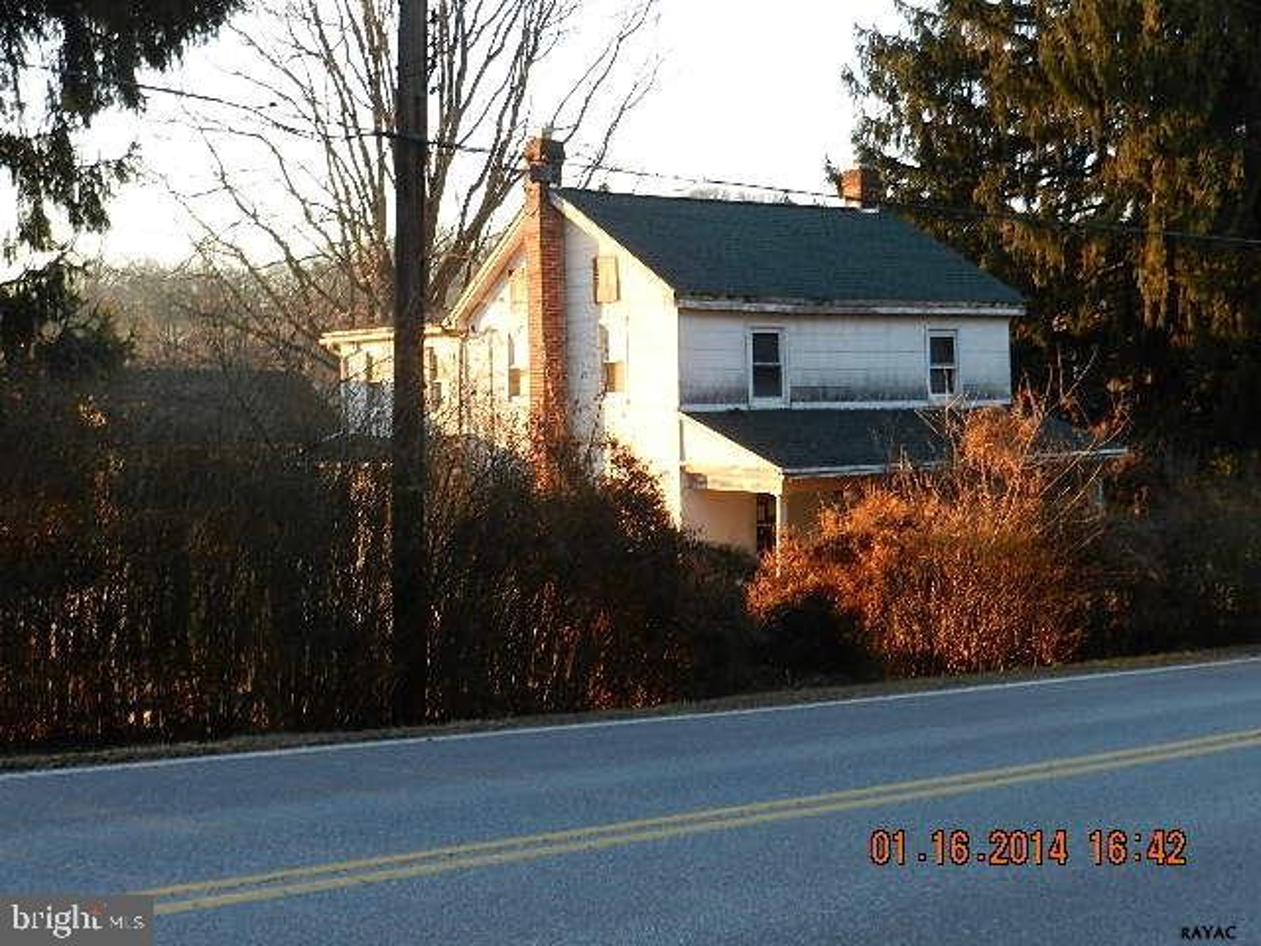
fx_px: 1676
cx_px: 630
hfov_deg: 41.2
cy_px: 473
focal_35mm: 46
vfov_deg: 31.5
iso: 160
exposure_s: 1/80
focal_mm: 8.1
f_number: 4.2
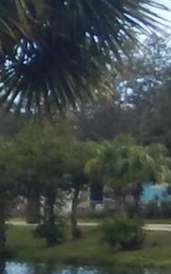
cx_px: -921
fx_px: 1613
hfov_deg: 4.4
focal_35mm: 216
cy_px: 228
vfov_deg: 9.7
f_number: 3
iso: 125
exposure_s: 1/1000
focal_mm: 4
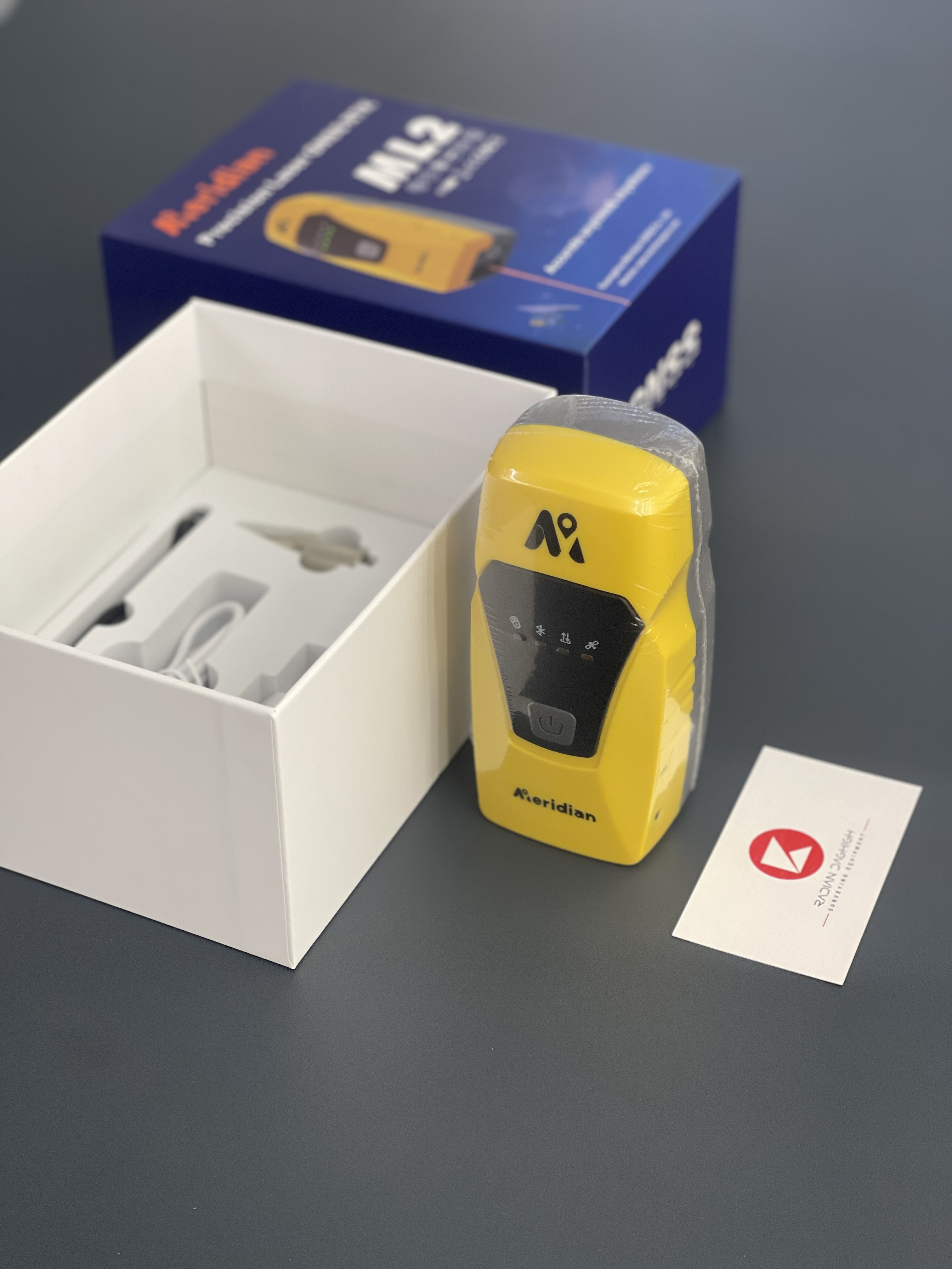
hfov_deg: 22.9
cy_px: 634
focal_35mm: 64
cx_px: 476
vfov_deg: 30.3
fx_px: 2347
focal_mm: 7.5
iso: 160
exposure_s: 1/100
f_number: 2.2
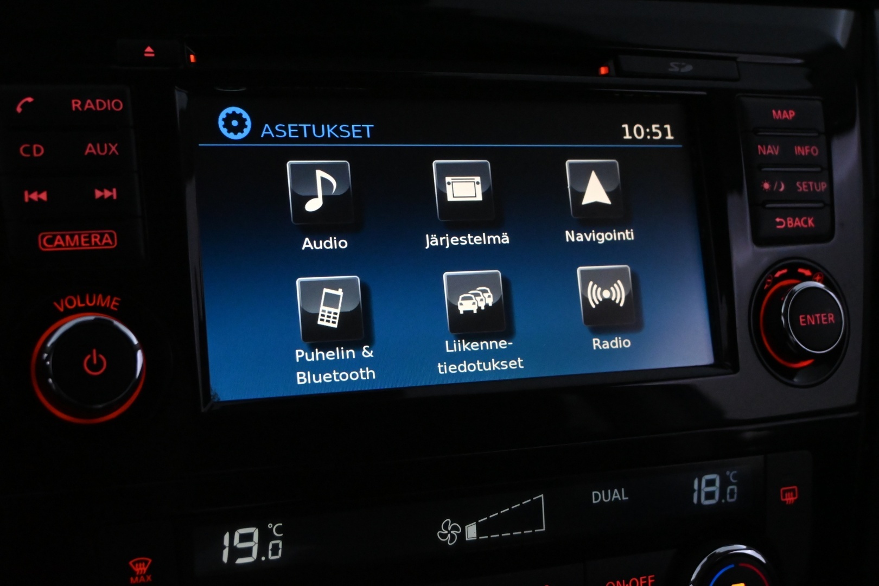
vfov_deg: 28.5
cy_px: 293
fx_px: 1154
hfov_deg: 41.7
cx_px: 440
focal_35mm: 47
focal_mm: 31.5
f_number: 5.6
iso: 6400
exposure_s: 1/200
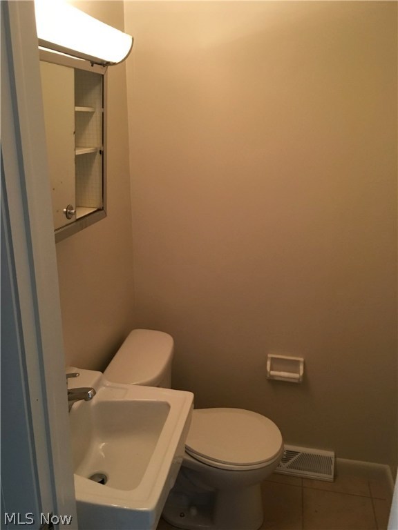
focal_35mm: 29
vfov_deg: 61.7
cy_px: 265
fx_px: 445
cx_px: 199
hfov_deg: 48.2
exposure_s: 1/30
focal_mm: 4.15
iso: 125
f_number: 2.2
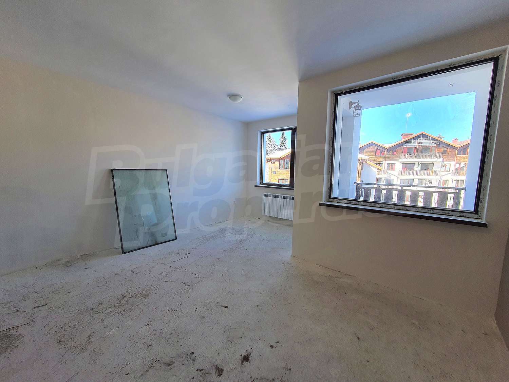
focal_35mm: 13
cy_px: 191
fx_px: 191
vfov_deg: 89.9
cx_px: 254
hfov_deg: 106.2
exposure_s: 1/100
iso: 50
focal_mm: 1.8
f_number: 2.2
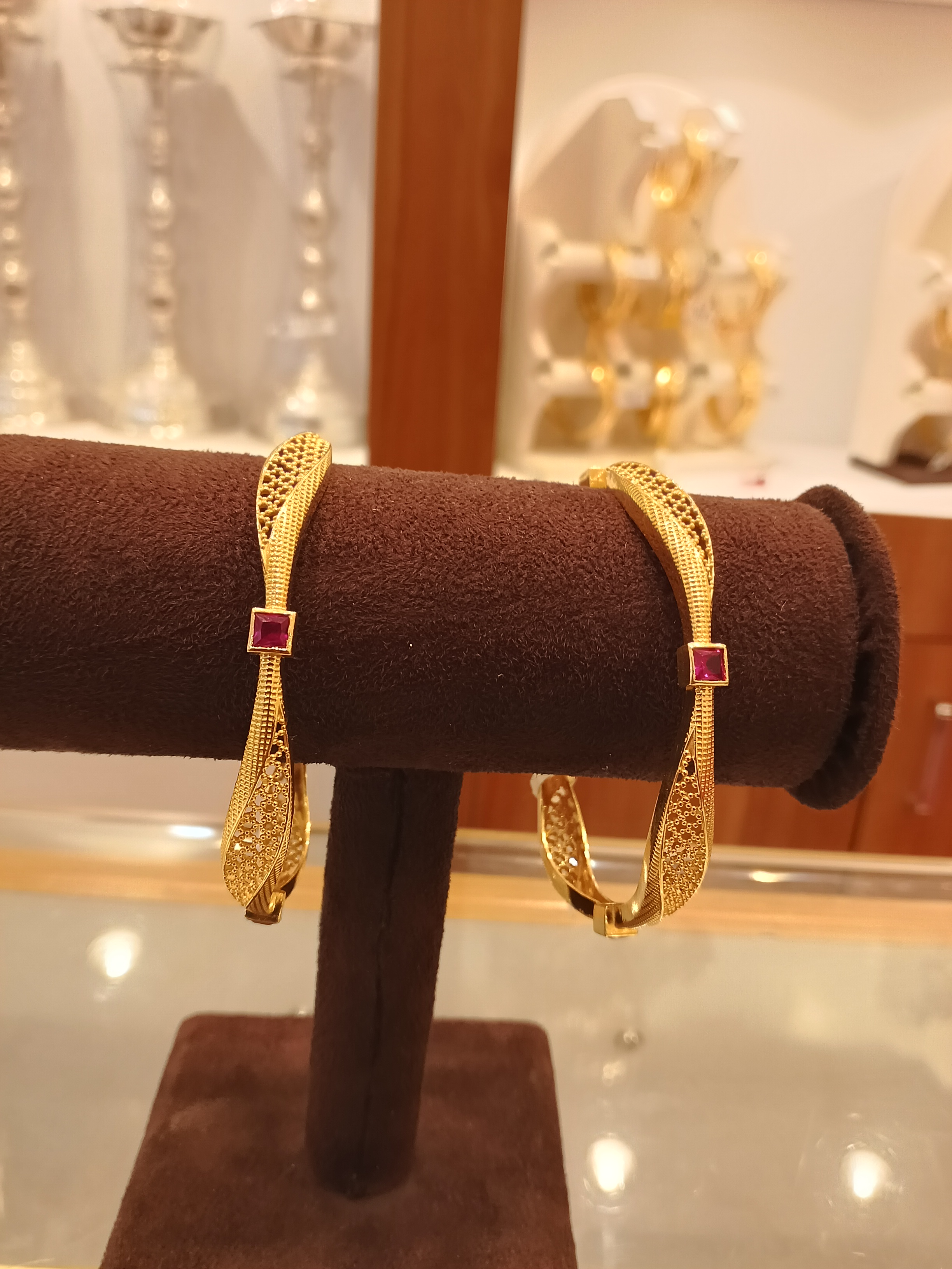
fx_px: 990
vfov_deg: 65.3
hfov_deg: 51.4
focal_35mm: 27
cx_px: 476
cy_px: 634
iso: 100
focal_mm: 3.61
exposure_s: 1/100
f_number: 1.8
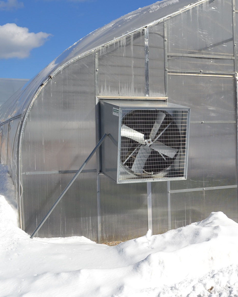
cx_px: 228
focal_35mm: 56
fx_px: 493
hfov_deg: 26.0
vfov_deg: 33.6
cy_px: 140
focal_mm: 20
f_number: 10
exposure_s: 1/400
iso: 100
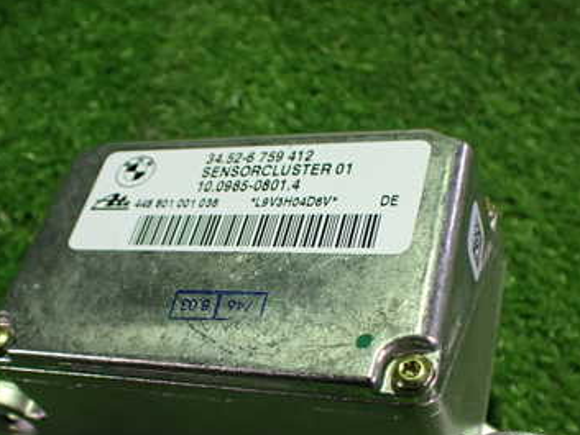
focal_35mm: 51
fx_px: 855
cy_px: 312
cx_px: 248
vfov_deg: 28.3
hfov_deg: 37.4
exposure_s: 1/80
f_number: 2.3
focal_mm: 5.4
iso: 800
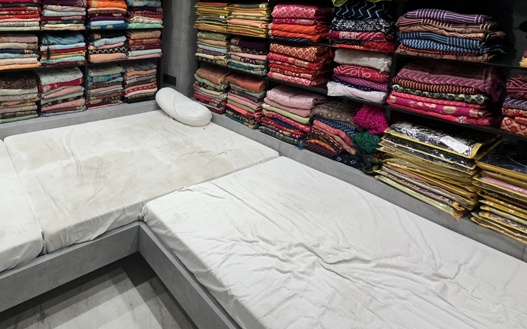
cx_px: 137
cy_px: 42
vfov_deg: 48.2
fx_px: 330
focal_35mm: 23
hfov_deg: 72.3
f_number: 2.2
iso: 64
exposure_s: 1/100
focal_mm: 2.22
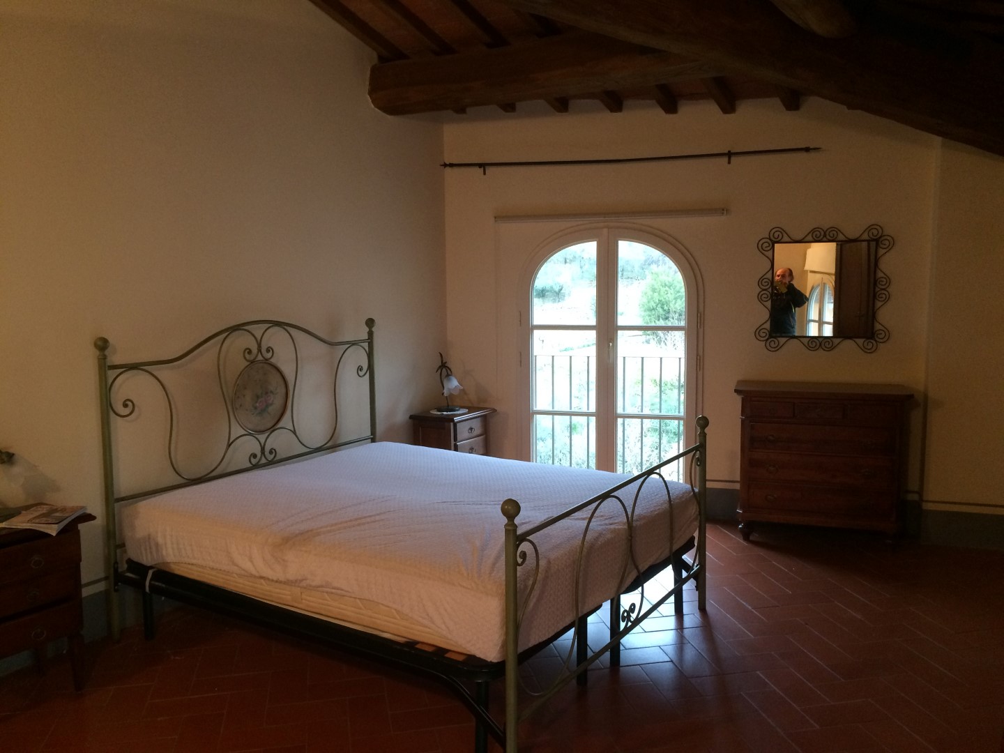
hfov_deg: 61.7
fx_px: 841
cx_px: 502
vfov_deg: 48.2
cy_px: 376
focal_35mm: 29
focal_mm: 4.15
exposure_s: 1/33
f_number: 2.2
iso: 200
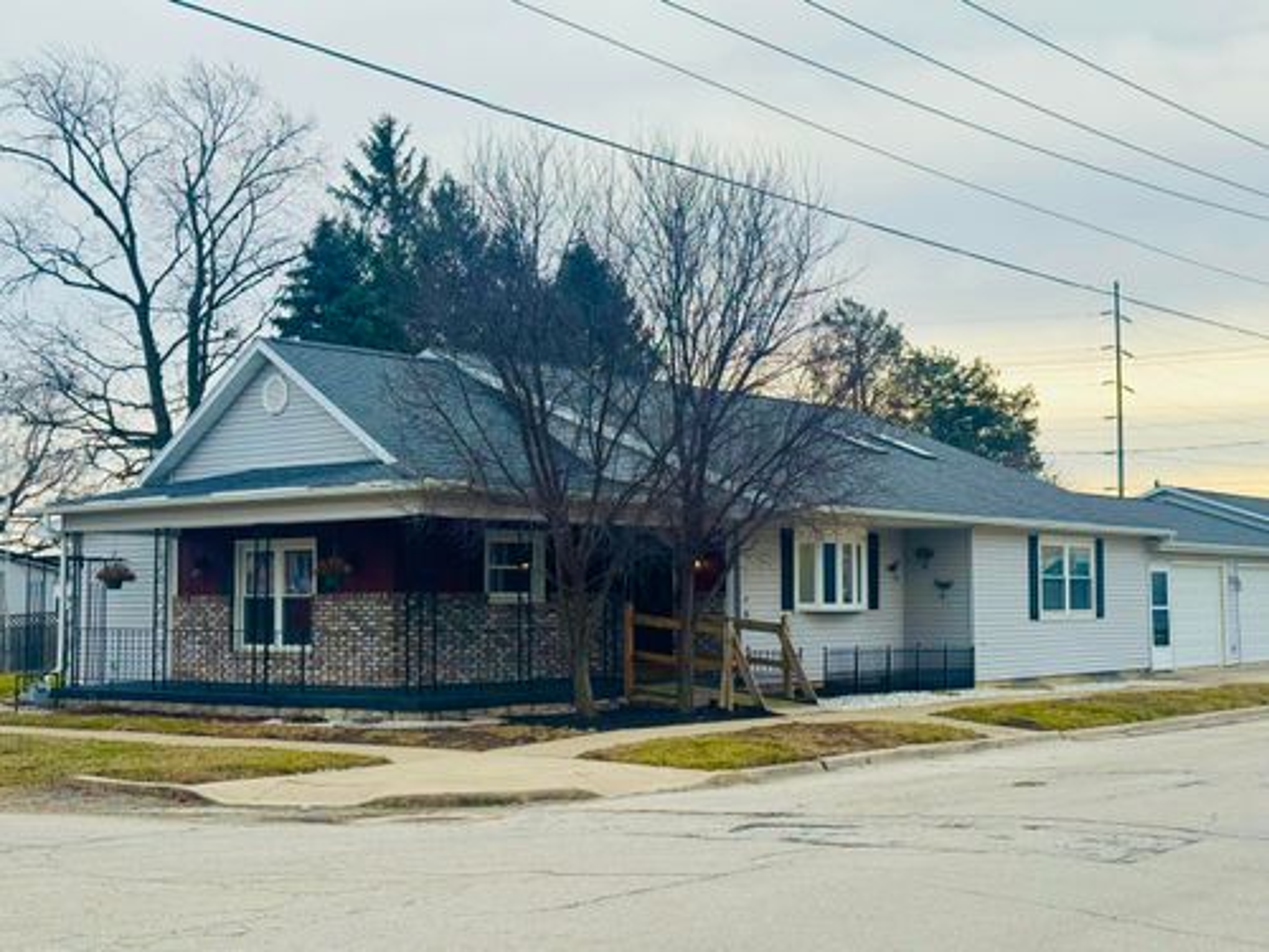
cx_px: 634
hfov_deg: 39.7
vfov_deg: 30.3
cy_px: 476
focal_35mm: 48
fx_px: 1760
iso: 64
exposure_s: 1/4310
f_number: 1.78
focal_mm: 6.76
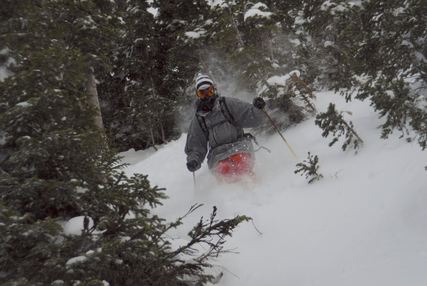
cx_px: 214
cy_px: 143
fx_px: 1781
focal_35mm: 150
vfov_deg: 9.2
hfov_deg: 13.7
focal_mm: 100
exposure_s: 1/250
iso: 200
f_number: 5.3
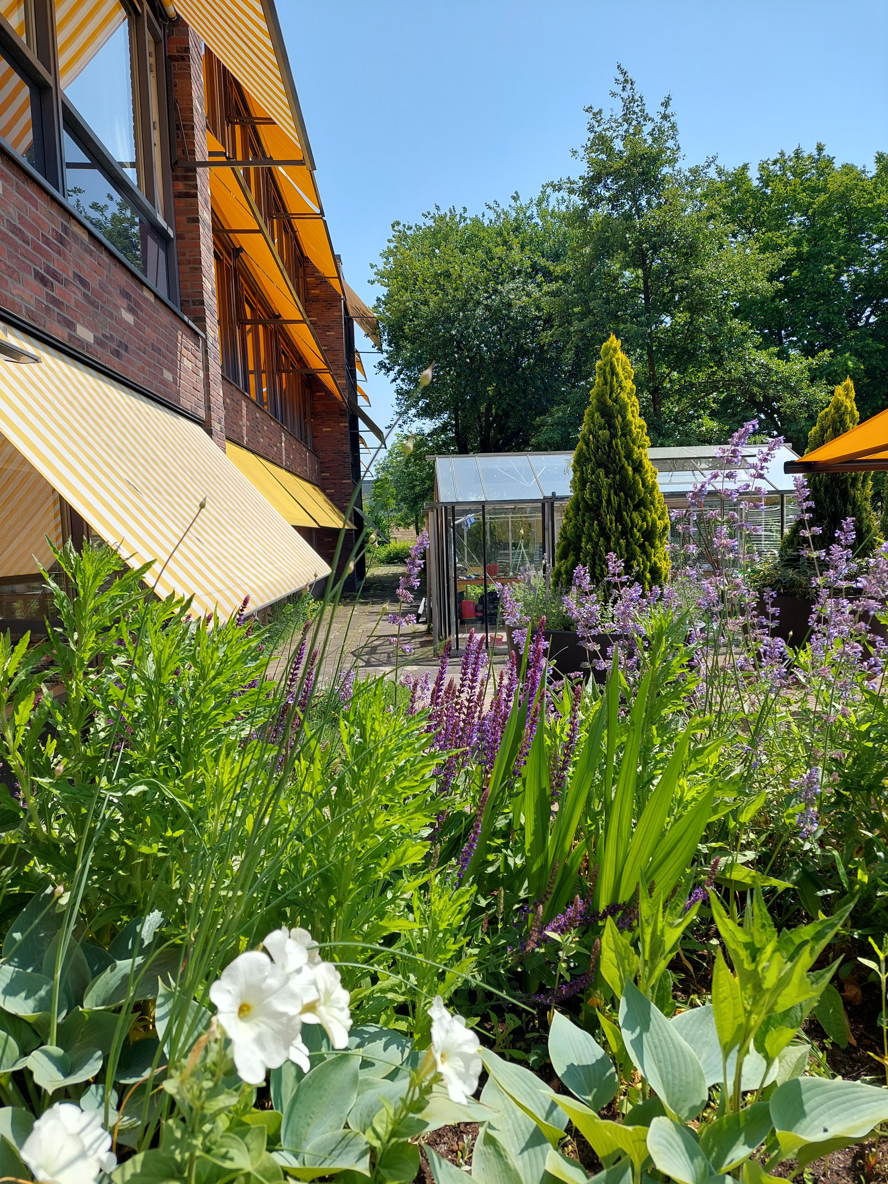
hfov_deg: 56.8
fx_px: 821
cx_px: 444
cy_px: 592
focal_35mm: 24
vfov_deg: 71.6
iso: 40
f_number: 1.8
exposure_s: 1/1356
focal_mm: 5.23
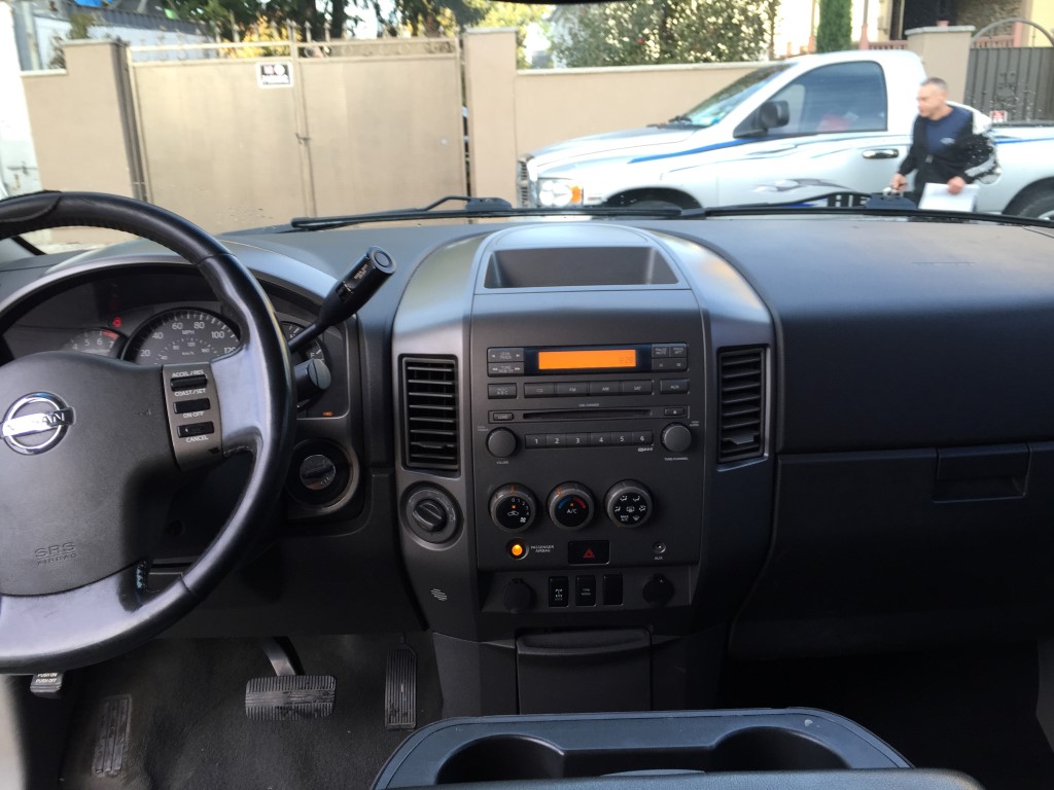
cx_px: 527
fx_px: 883
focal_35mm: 29
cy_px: 395
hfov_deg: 61.7
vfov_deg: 48.2
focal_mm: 4.15
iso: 32
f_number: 2.2
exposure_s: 1/60
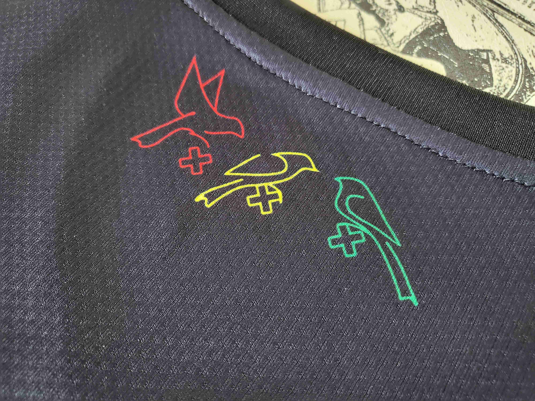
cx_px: 268
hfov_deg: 67.3
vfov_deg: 53.1
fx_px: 402
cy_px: 200
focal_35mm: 26
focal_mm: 4.25
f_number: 1.8
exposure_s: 1/50
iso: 800
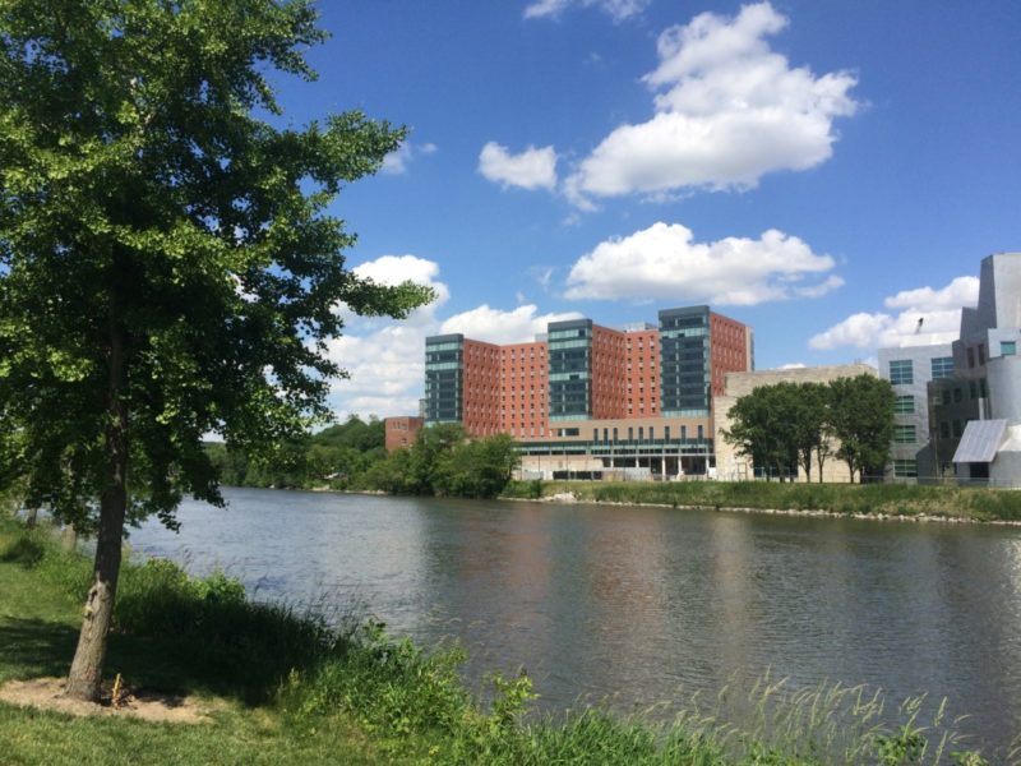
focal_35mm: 29
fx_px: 855
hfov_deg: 61.7
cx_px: 510
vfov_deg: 48.2
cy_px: 383
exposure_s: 1/2933
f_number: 2.2
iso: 32
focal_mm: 4.15
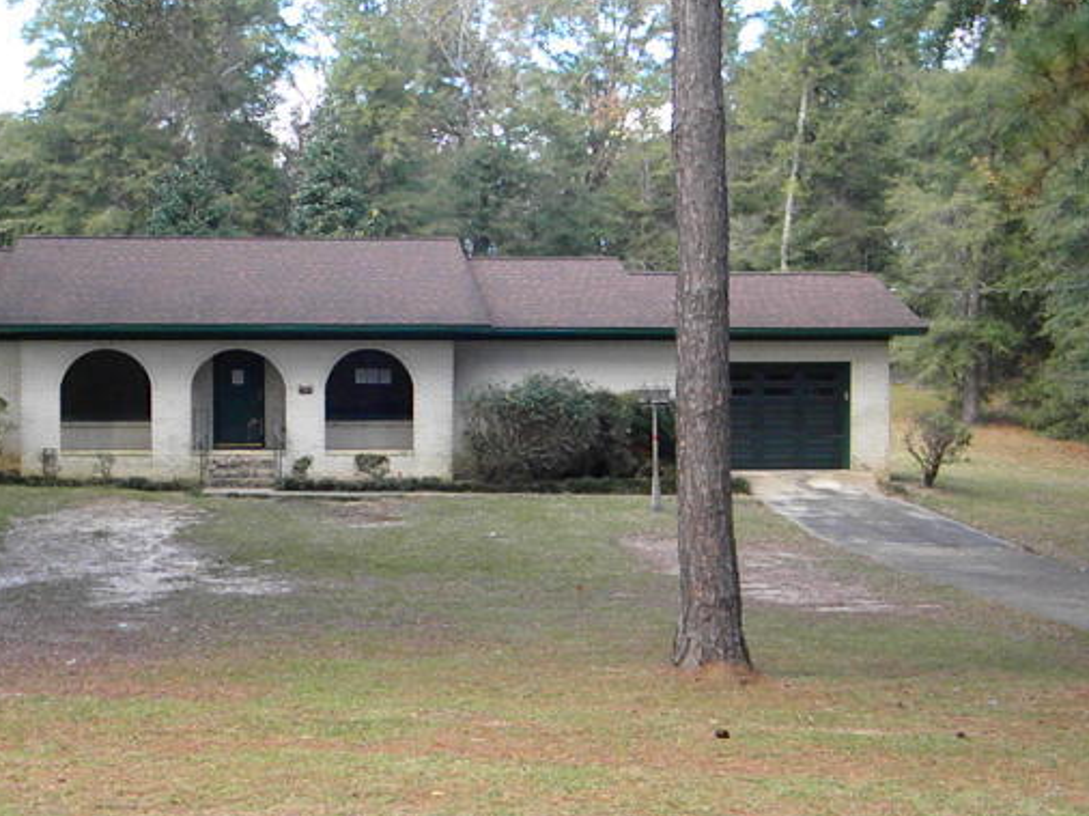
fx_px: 1950
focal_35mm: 62
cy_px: 452
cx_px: 471
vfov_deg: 23.6
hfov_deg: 31.2
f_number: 4
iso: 720
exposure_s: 1/440
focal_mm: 8.8
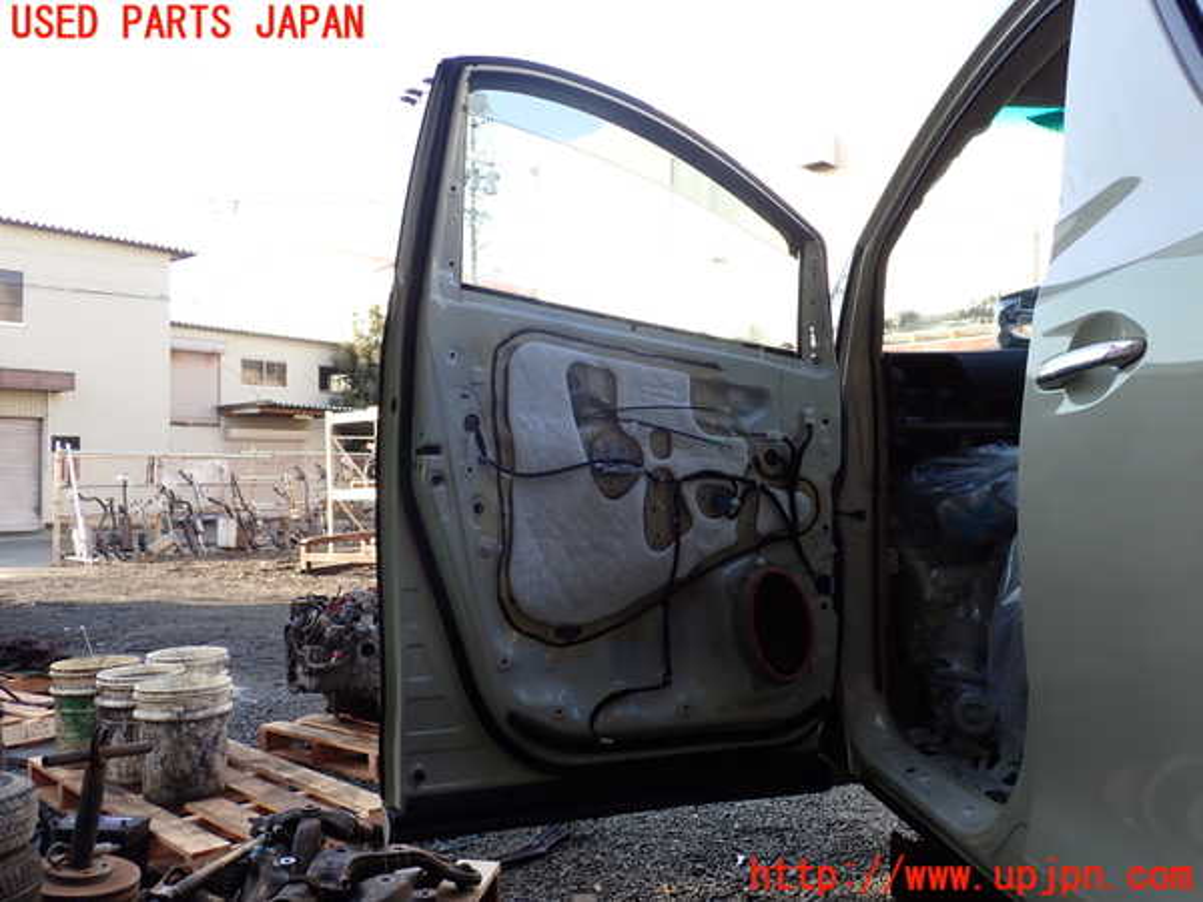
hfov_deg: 60.0
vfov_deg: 46.8
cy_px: 451
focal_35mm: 30
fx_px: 1043
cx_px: 602
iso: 100
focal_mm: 5.4
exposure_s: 1/160
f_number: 3.2
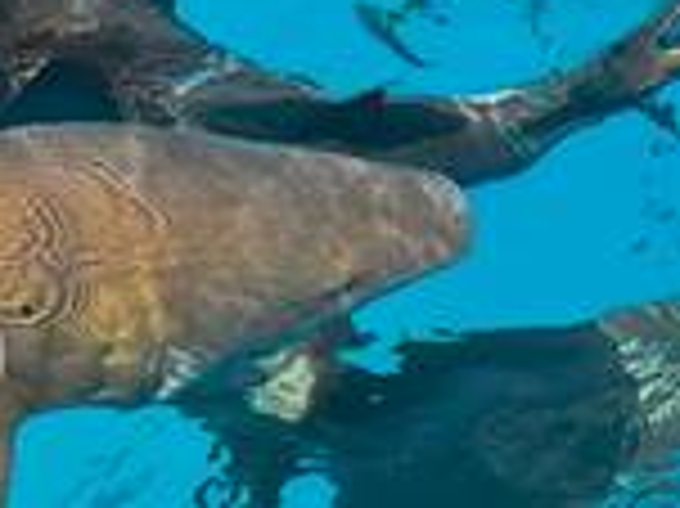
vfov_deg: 10.0
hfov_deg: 13.1
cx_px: 856
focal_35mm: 146
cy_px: -40
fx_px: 2866
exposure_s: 1/411
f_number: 1.65
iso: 50
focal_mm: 6.14
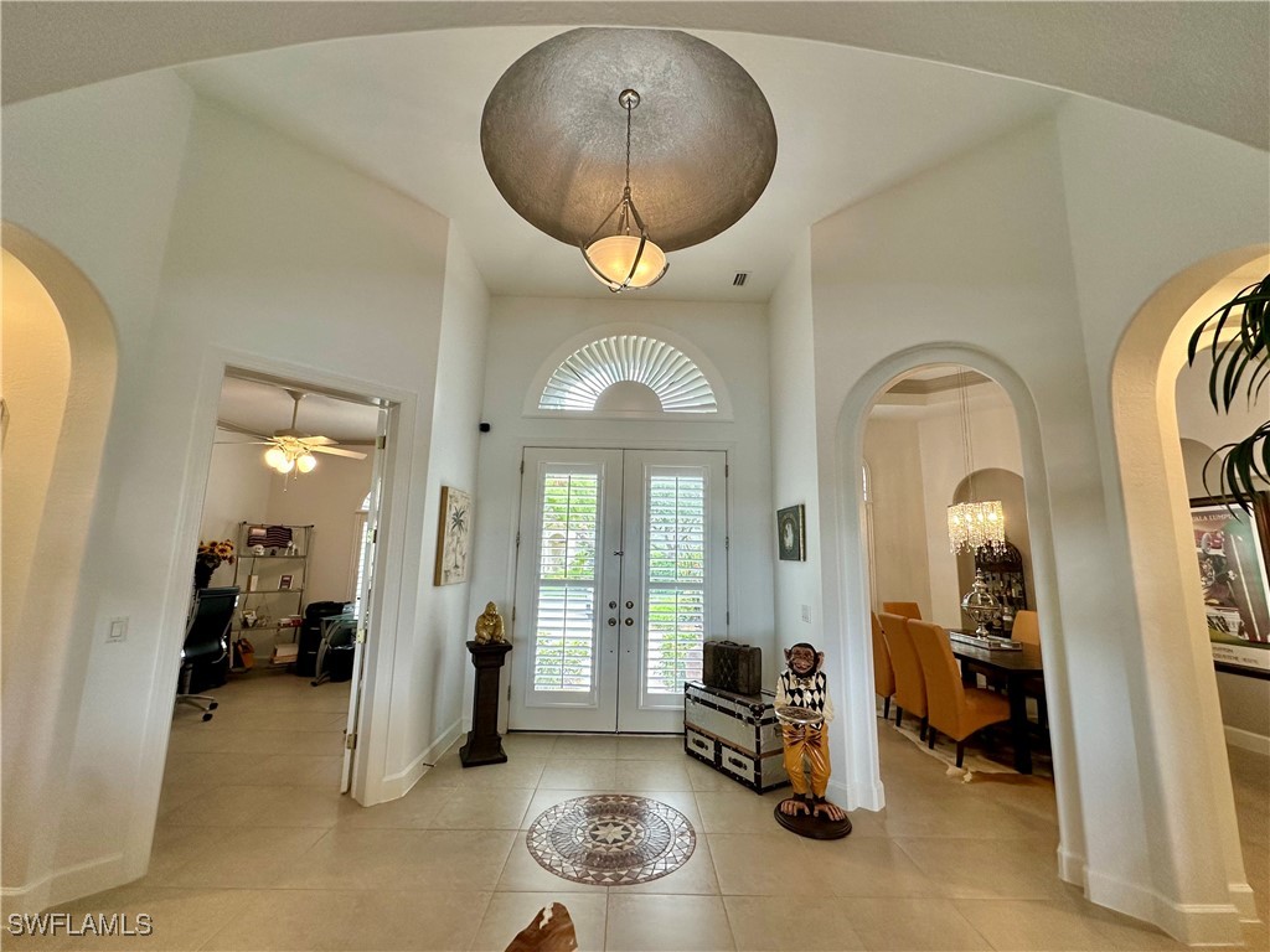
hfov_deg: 102.1
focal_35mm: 14
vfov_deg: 85.7
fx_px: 514
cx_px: 635
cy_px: 476
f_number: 2.2
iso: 160
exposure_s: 1/120
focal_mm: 2.22
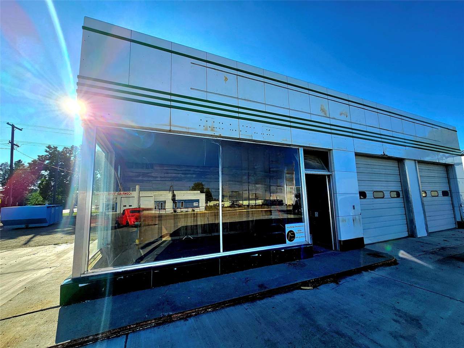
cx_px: 232
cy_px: 174
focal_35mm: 13
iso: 50
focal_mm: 2.2
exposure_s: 1/3333
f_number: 2.2
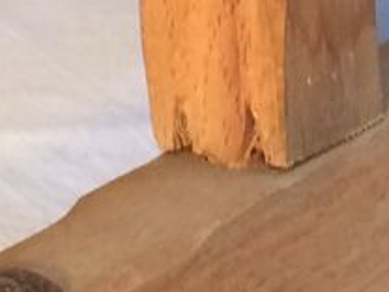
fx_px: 2562
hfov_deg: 8.6
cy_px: -371
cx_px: -62
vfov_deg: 6.3
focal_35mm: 228
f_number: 2.2
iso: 50
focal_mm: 4.15
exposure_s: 1/33
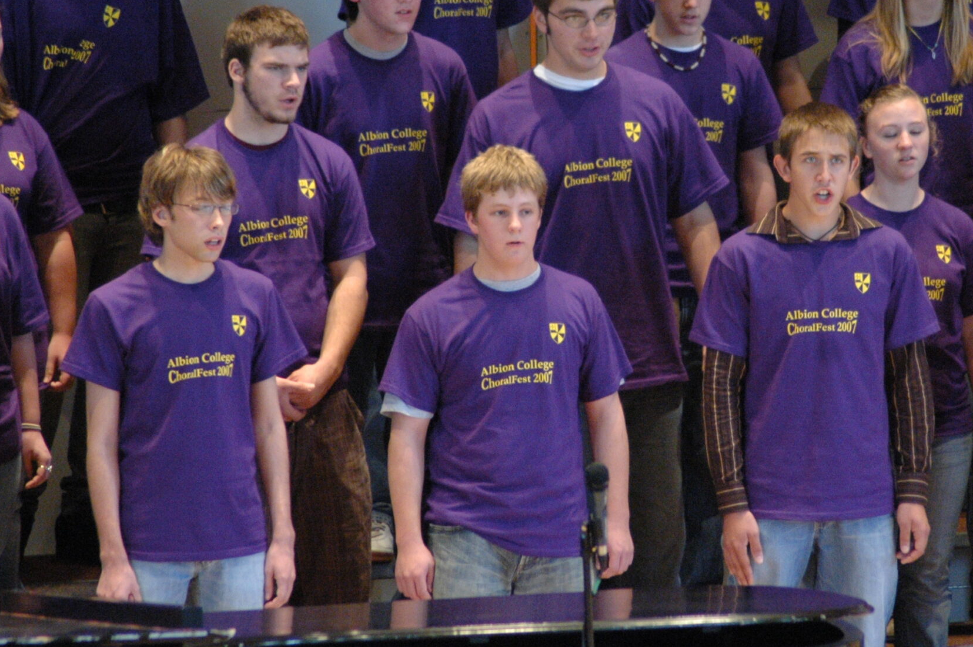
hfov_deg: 4.4
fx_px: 12528
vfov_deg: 3.0
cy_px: 184
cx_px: 710
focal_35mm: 464
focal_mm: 200
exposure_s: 1/40
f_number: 5
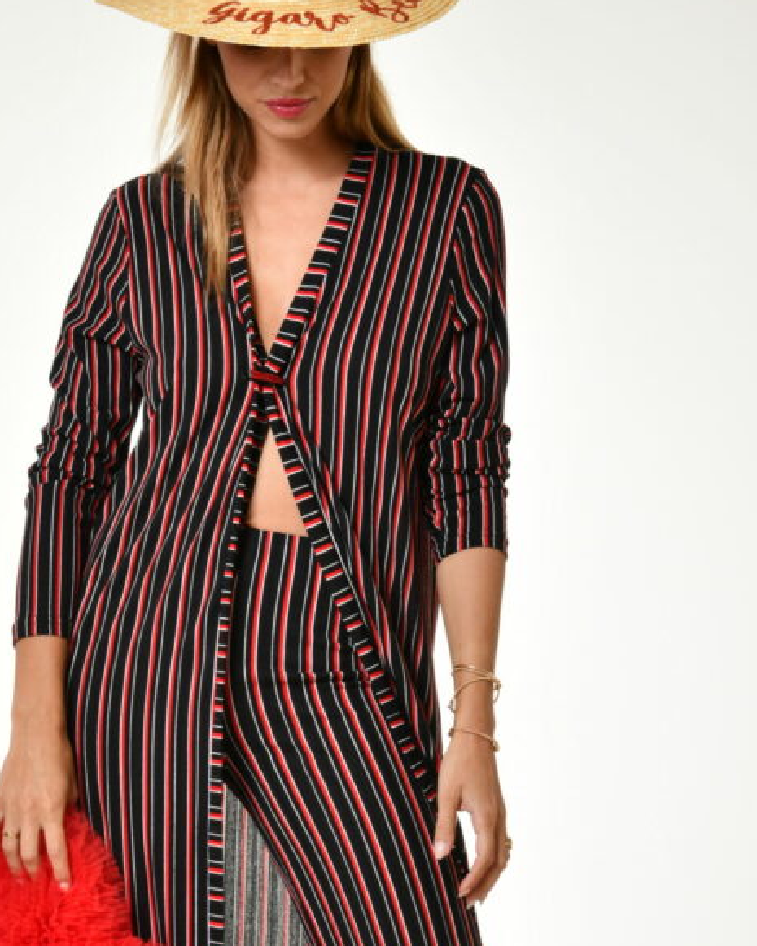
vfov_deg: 15.2
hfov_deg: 12.2
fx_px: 3528
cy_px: 734
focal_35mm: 126
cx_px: 293
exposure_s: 1/250
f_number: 16
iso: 100
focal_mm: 65
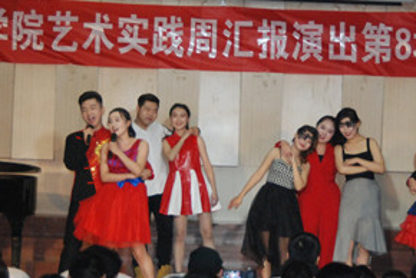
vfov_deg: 9.2
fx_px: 1723
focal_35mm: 149
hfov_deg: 13.8
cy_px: 112
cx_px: 251
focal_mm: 48
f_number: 5.6
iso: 1600
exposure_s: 1/60
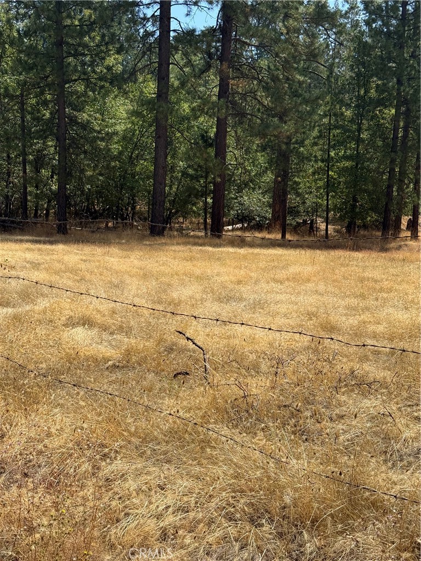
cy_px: 280
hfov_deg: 30.3
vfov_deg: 39.7
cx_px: 210
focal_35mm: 48
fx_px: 778
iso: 100
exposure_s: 1/6024
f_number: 1.78
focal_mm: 6.76
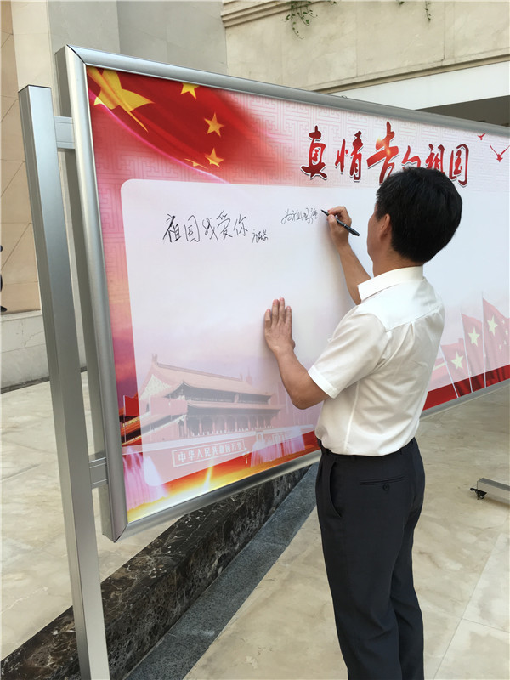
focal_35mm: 29
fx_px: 570
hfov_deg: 48.2
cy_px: 340
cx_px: 255
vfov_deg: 61.7
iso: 40
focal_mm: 4.15
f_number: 2.2
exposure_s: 1/100
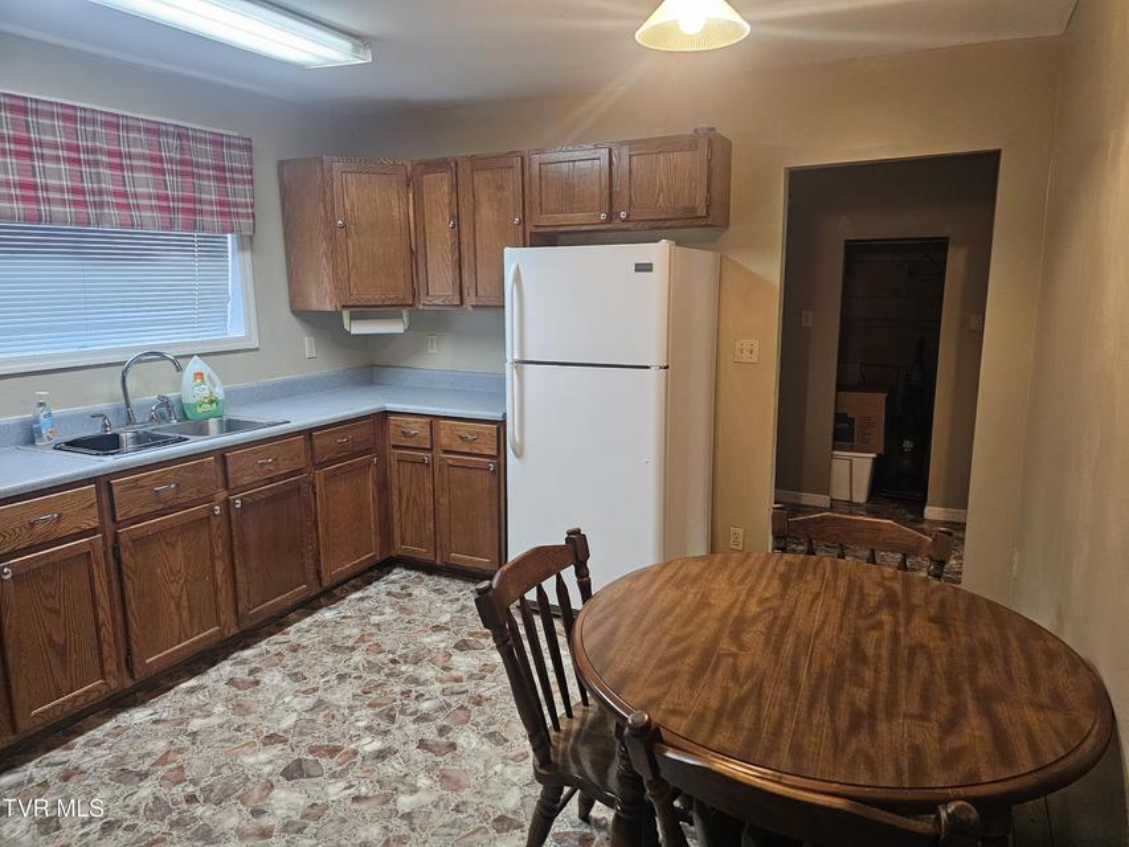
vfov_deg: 58.9
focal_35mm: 23
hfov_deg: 73.9
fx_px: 750
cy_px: 424
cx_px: 564
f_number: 1.7
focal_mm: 6.3
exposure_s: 1/120
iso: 800
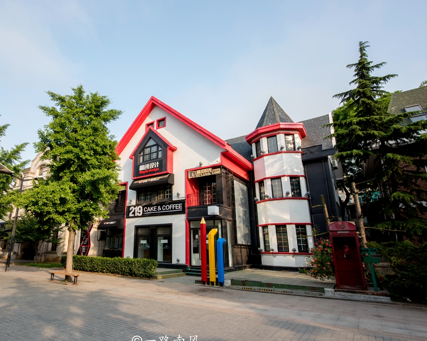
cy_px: 175
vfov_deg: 65.5
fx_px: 265
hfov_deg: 76.6
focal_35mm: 21
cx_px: 167
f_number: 14
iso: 320
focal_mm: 18
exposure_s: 1/100
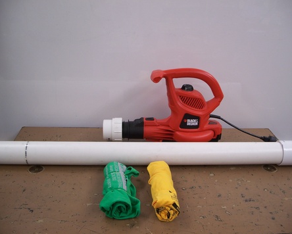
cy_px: 118
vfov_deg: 38.3
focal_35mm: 39
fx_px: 337
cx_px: 153
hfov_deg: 46.8
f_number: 2.8
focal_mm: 7.8
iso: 125
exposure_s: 1/30
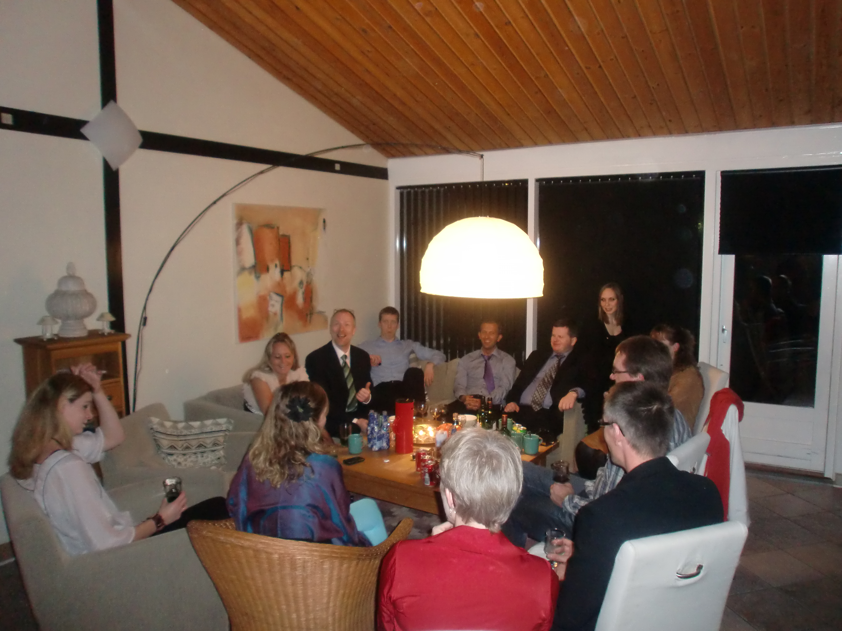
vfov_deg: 53.1
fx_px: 632
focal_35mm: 26
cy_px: 316
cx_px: 421
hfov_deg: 67.3
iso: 400
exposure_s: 1/25
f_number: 2.6
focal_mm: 4.65
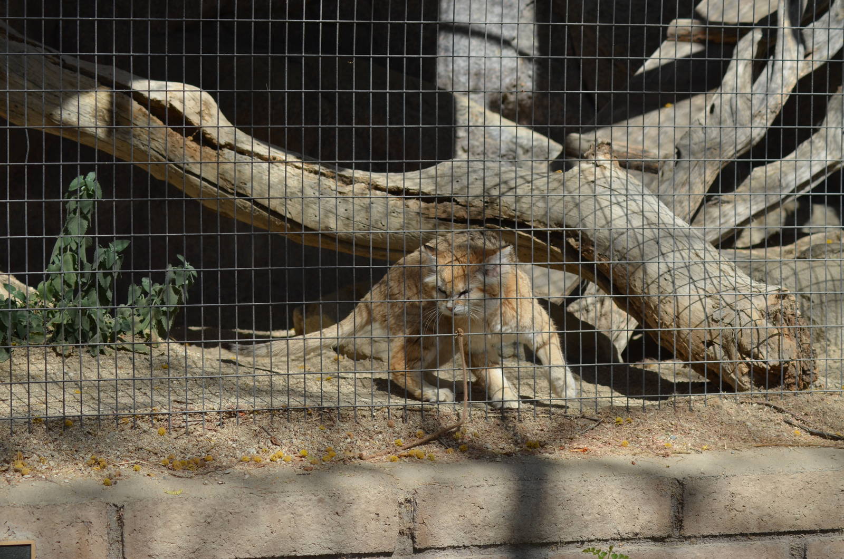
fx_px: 2457
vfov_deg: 13.0
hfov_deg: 19.5
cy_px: 280
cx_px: 422
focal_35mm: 105
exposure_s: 1/640
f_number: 6.3
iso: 200
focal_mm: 70
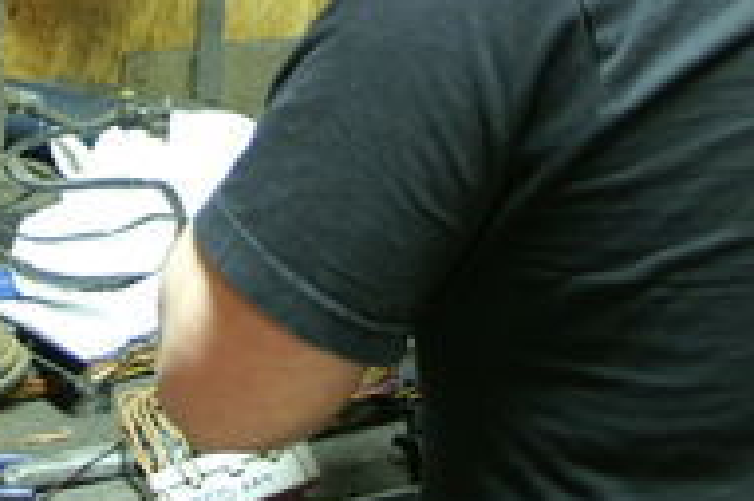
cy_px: 8
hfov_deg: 15.6
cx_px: 193
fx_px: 2741
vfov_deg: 10.4
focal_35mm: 131
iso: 400
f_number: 4
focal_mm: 26
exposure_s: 1/4
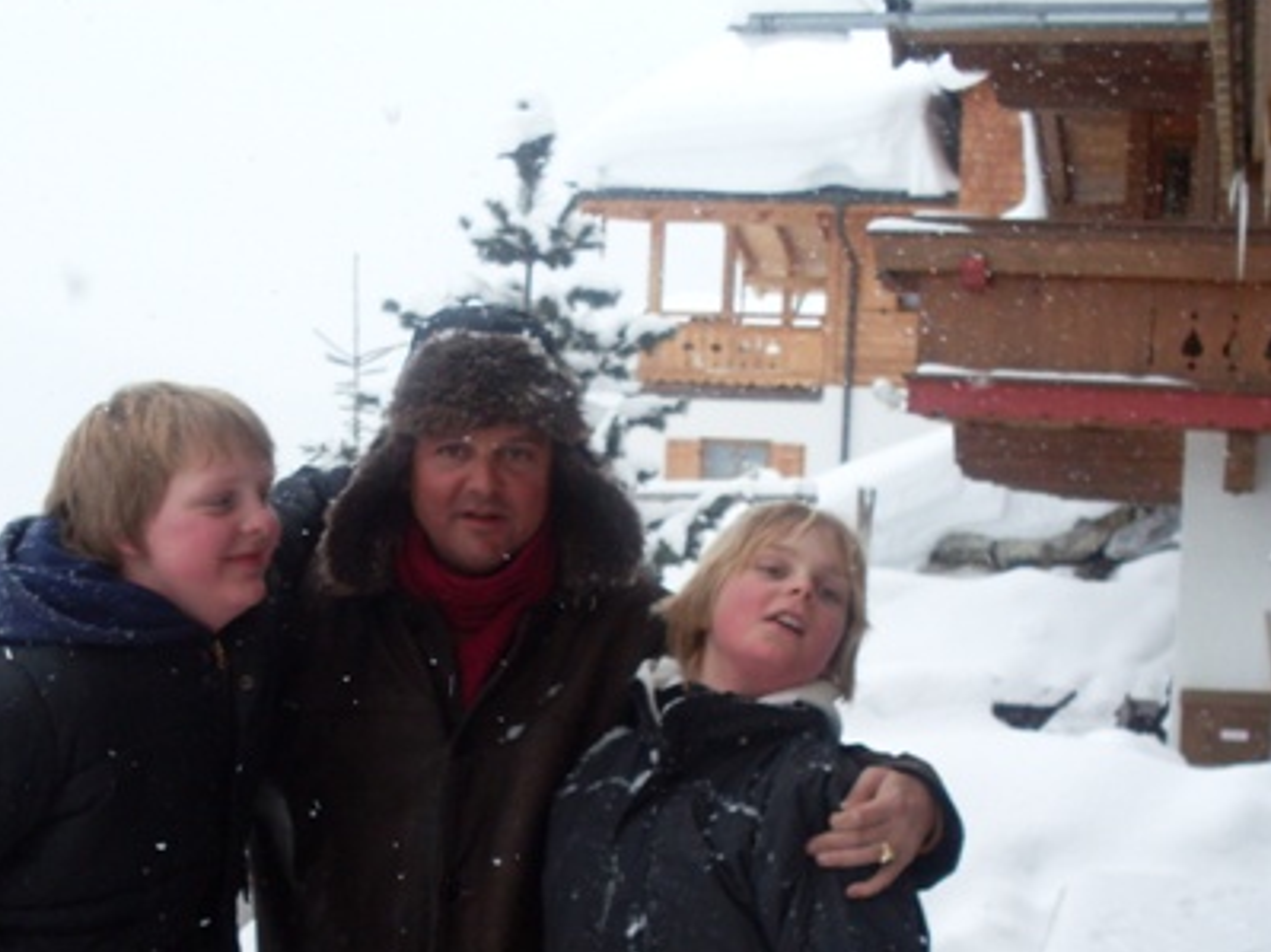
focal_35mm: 61
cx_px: 538
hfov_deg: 31.6
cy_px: 723
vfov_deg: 23.7
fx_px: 2239
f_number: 2.8
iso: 80
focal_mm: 6.3
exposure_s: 1/180
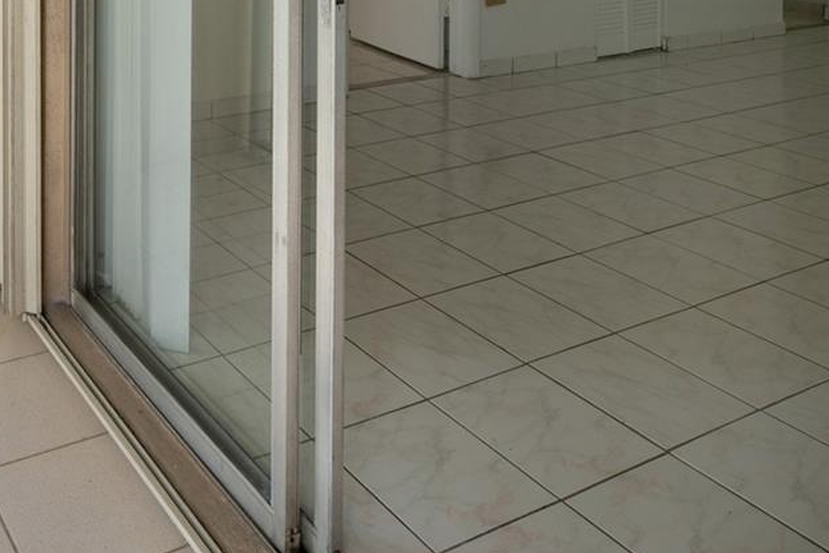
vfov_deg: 30.0
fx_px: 829
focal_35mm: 36
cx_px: 51
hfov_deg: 46.7
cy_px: -151
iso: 100
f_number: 11
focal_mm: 14
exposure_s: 1/50
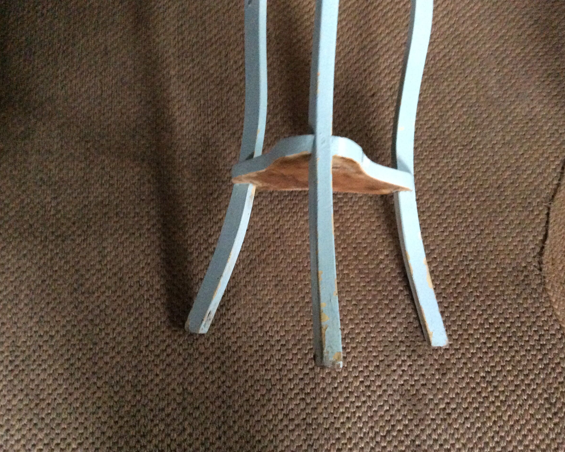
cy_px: 228
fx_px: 568
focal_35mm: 34
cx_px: 290
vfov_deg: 43.4
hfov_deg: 52.8
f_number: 2.4
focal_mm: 3.3
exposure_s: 1/17
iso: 500
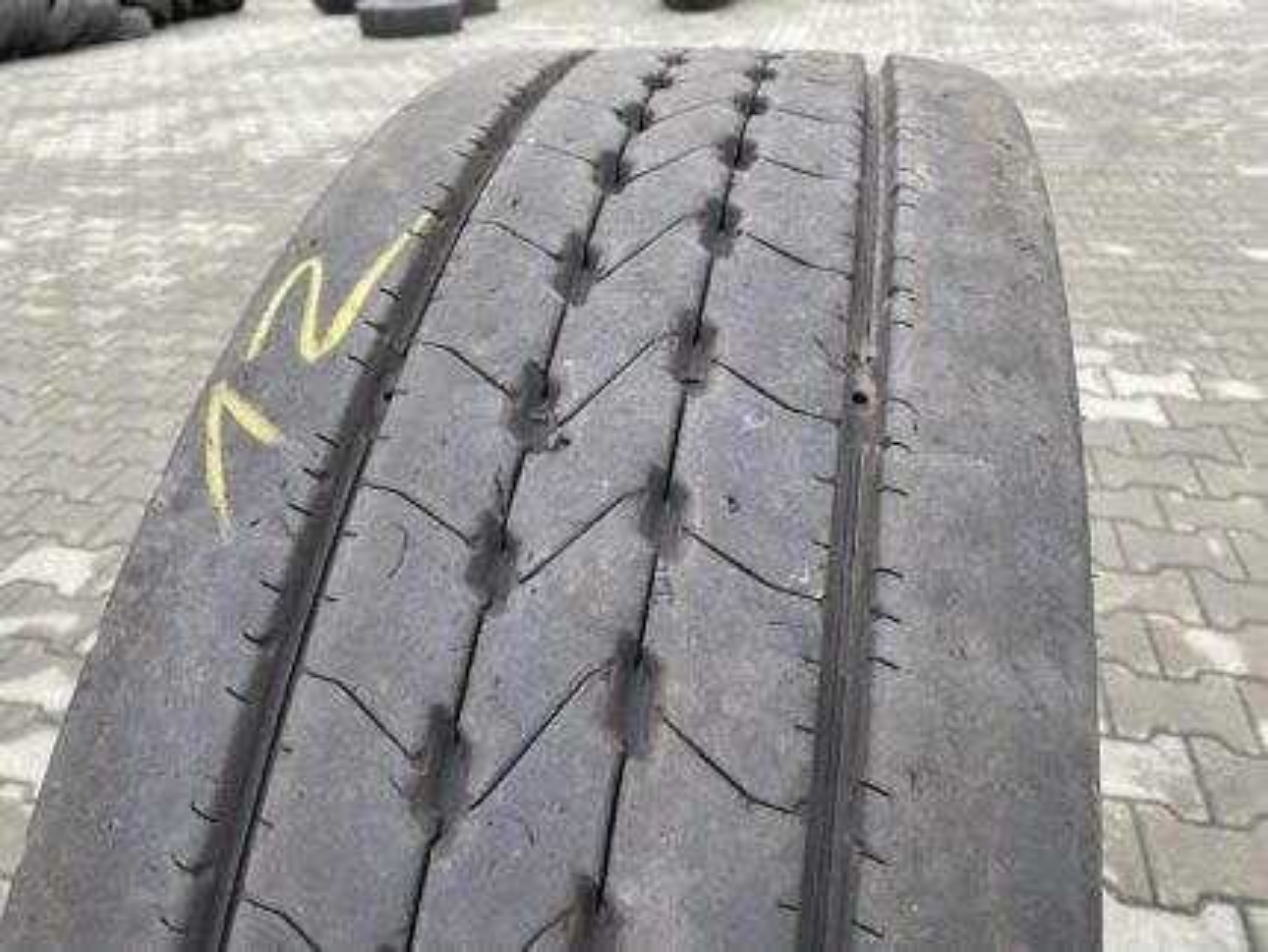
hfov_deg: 67.3
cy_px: 476
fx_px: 953
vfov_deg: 53.1
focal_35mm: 26
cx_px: 634
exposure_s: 1/122
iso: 40
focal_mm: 4.25
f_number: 1.8
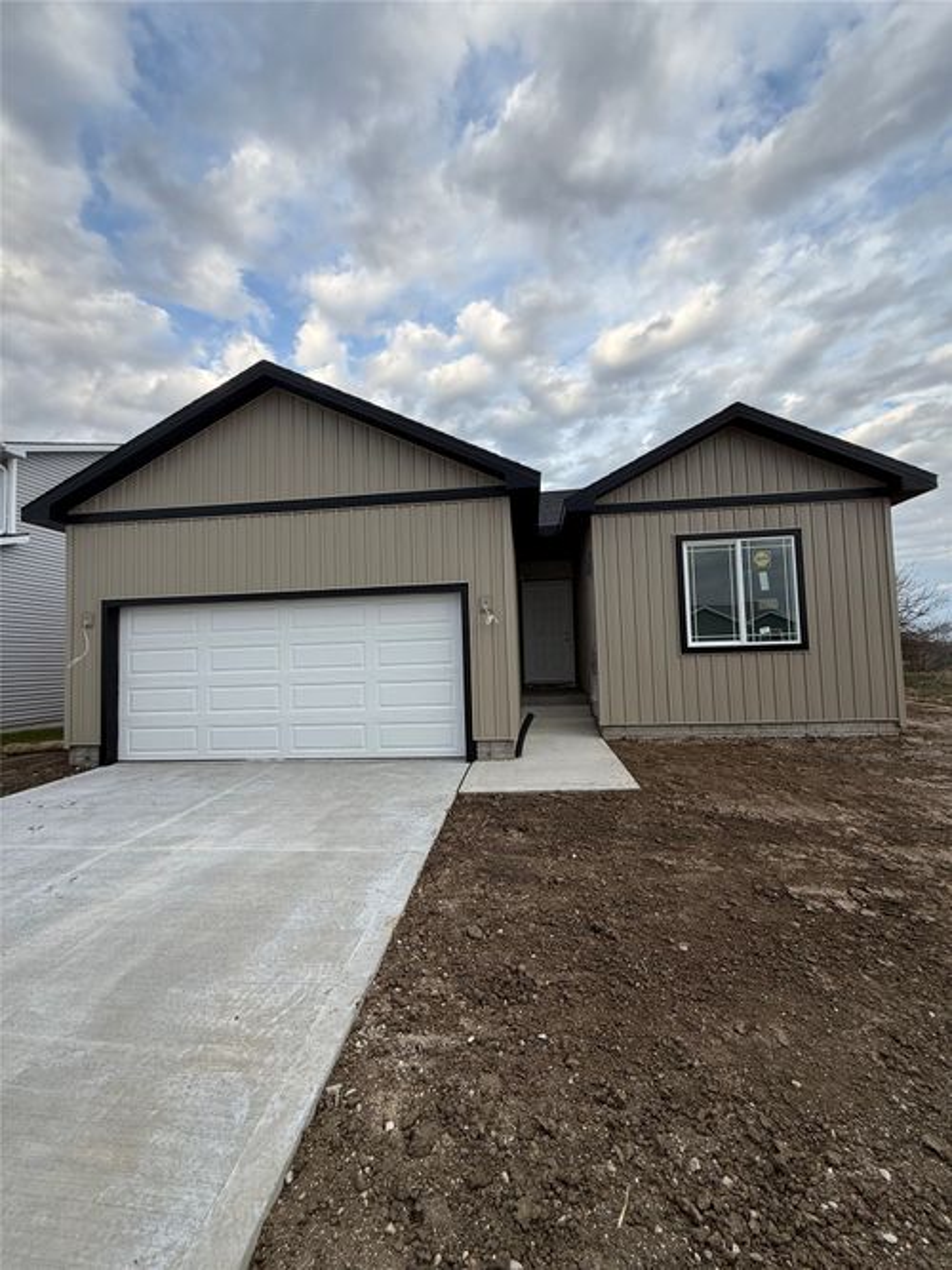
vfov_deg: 102.1
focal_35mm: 14
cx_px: 476
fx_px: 514
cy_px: 635
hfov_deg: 85.7
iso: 50
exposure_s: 1/395
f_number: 2.2
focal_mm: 2.22
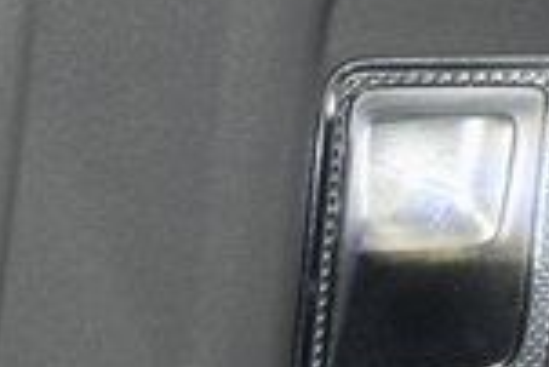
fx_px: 3877
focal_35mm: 254
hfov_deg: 8.0
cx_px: -127
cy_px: 194
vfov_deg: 5.4
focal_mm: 40
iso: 800
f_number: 4.2
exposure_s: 1/50
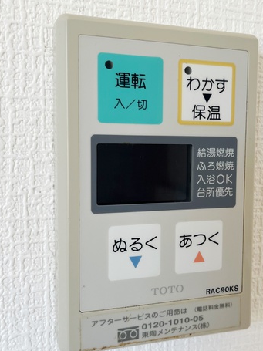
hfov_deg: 35.8
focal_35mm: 40
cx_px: 163
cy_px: 179
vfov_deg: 46.8
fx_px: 405
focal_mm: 5.1
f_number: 1.6
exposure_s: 1/121
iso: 64
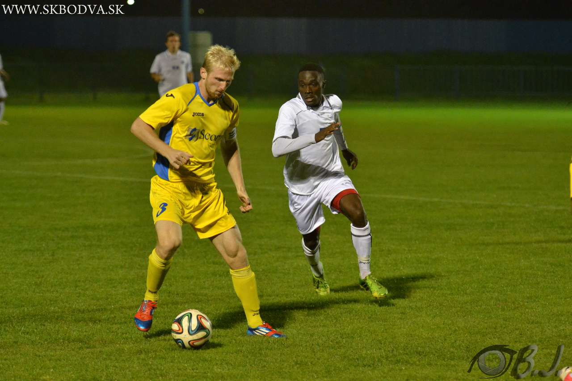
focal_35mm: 180
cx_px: 286
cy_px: 190
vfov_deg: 7.6
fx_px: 2859
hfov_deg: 11.4
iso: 3200
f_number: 3.2
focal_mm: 120
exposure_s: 1/500
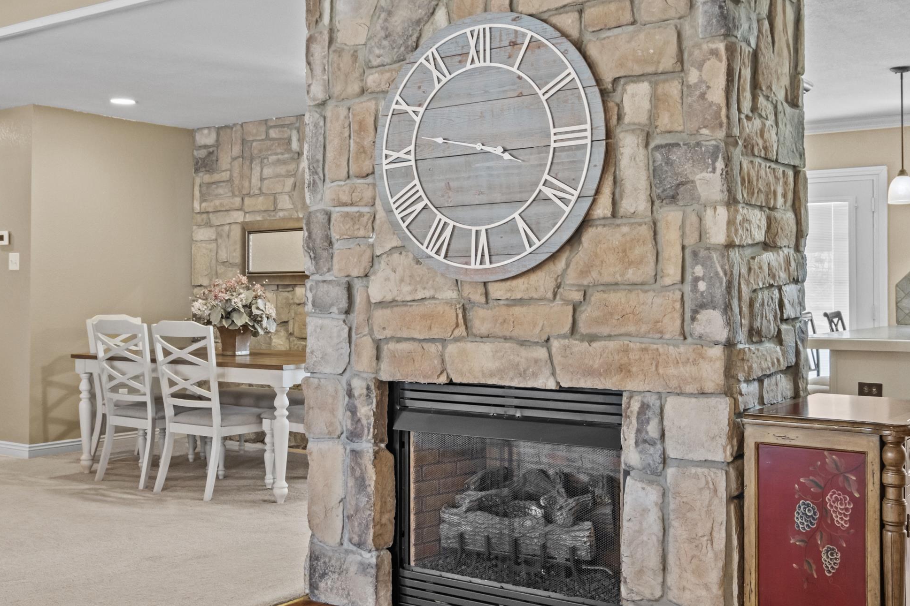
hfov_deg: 48.4
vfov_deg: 33.4
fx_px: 1011
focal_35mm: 40
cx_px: 404
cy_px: 315
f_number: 8
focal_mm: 20.9
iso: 800
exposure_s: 1/1.25
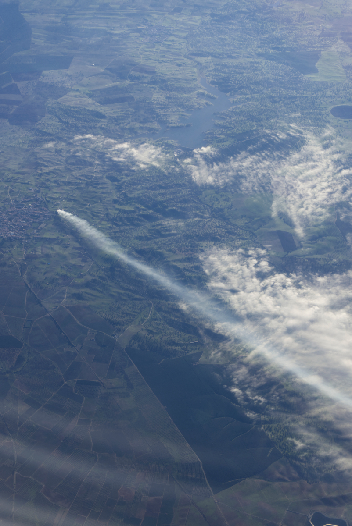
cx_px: 176
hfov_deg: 19.5
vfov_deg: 28.8
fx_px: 1025
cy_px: 263
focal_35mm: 70
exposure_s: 1/250
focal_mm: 25.7
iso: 125
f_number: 6.3
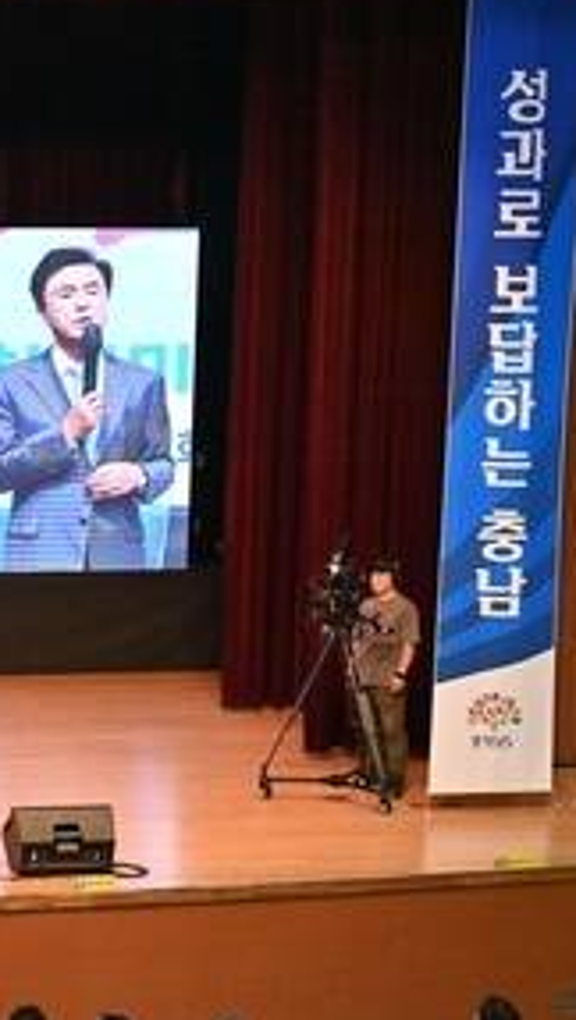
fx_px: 2843
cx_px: -359
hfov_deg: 11.0
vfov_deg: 20.3
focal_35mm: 105
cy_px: 652
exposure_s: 1/200
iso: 1000
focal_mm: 45
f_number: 4
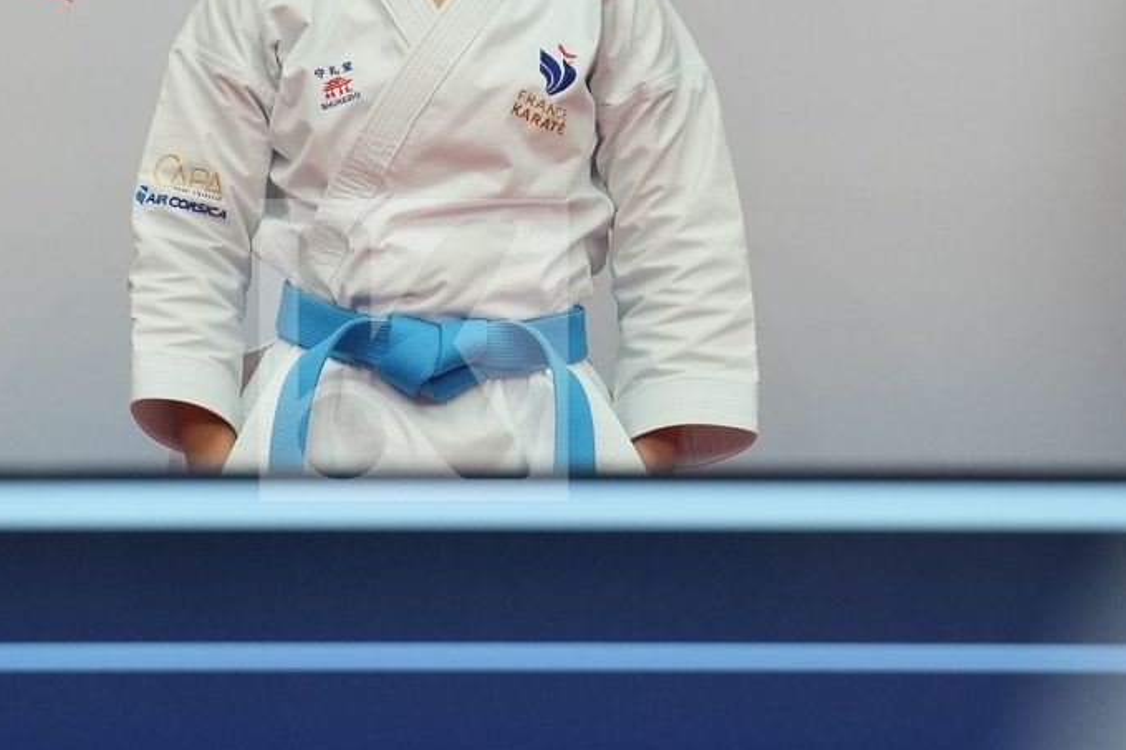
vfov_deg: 1.7
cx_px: 414
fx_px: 24827
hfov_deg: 2.6
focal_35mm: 794
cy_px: -238
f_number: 2.8
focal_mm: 200
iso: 800
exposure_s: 1/500
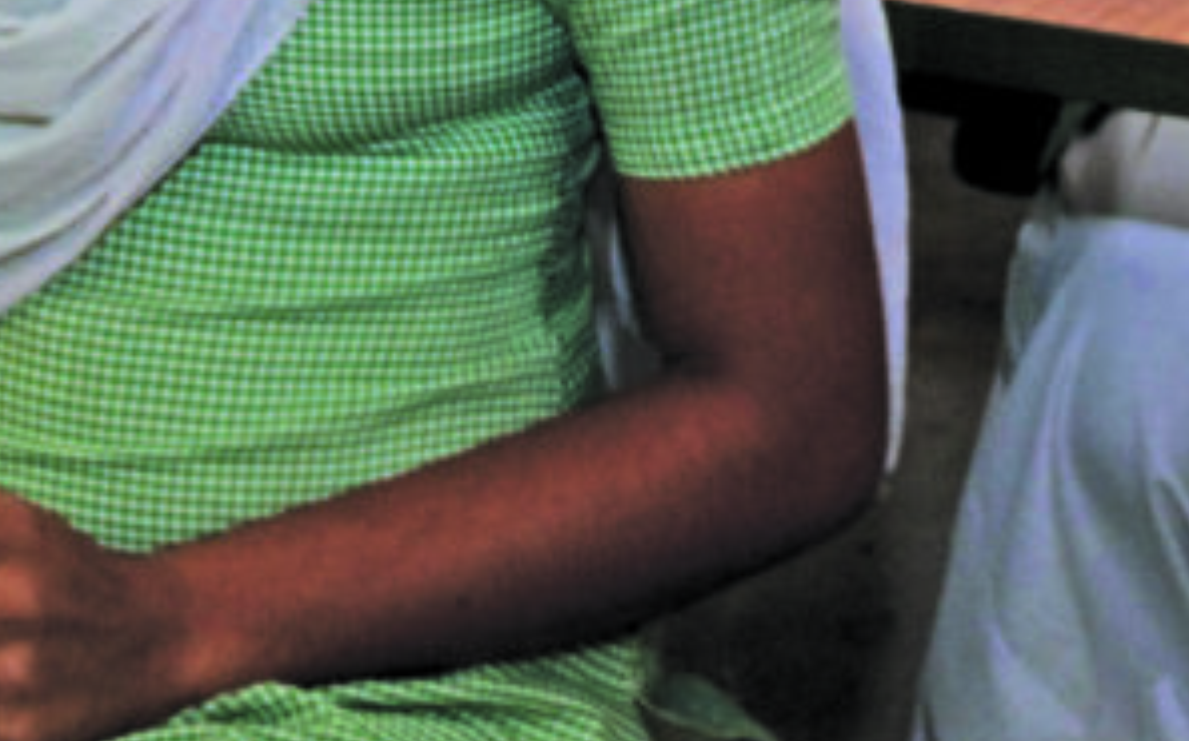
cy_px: -529
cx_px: 488
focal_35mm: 137
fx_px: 4435
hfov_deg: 15.3
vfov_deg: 9.2
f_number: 5.6
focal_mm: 26
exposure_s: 1/20
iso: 400
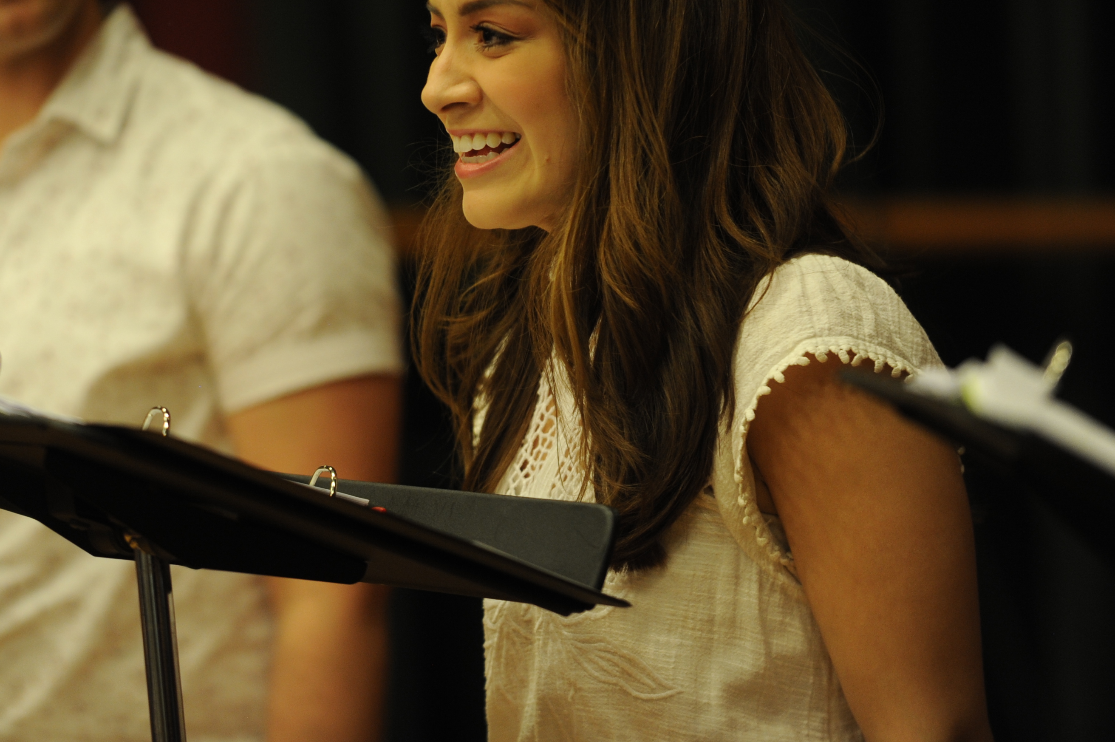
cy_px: 182
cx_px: 317
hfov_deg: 7.1
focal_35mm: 292
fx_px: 9038
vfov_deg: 4.7
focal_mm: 180
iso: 800
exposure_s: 1/125
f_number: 2.8
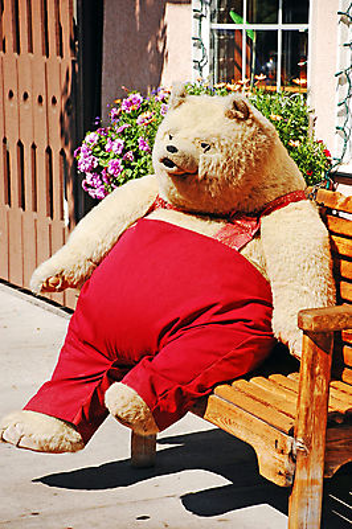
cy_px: 264
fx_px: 1763
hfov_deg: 11.4
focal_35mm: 120
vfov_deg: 17.1
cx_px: 176
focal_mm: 80
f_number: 6.3
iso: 200
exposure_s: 1/640
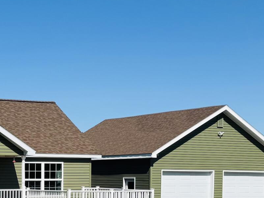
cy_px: 193
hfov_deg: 21.2
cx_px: 19
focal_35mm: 90
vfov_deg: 16.1
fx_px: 686
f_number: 1.78
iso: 80
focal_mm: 6.76
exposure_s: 1/6410
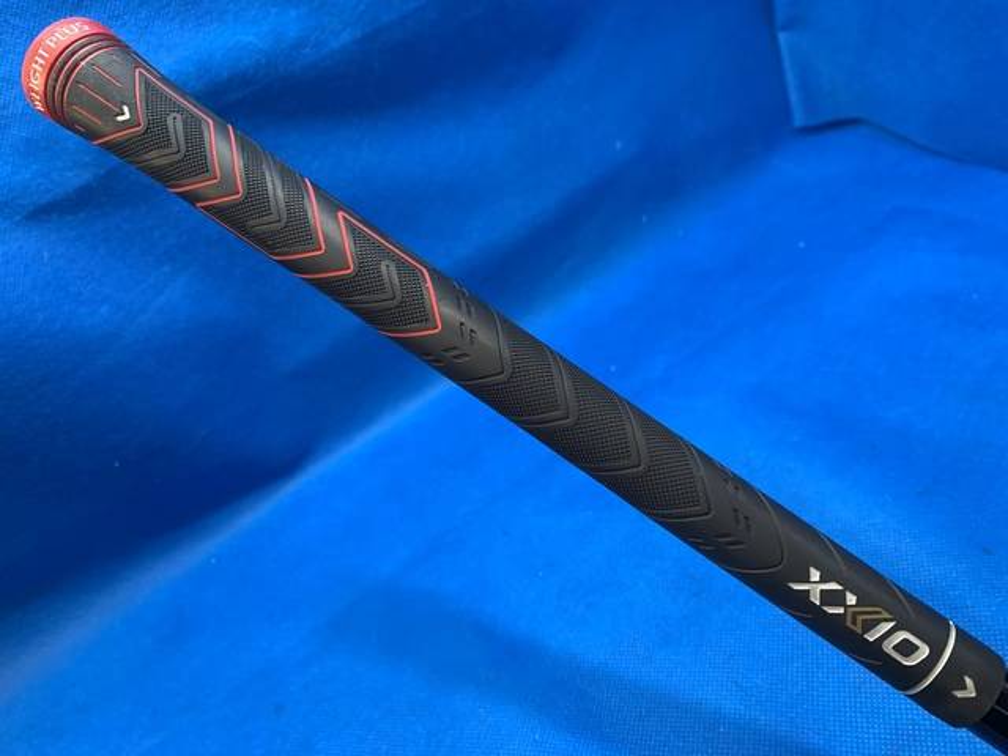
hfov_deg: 67.3
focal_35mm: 26
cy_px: 378
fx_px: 757
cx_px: 504
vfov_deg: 53.1
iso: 125
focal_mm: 4.25
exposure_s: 1/60
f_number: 1.8
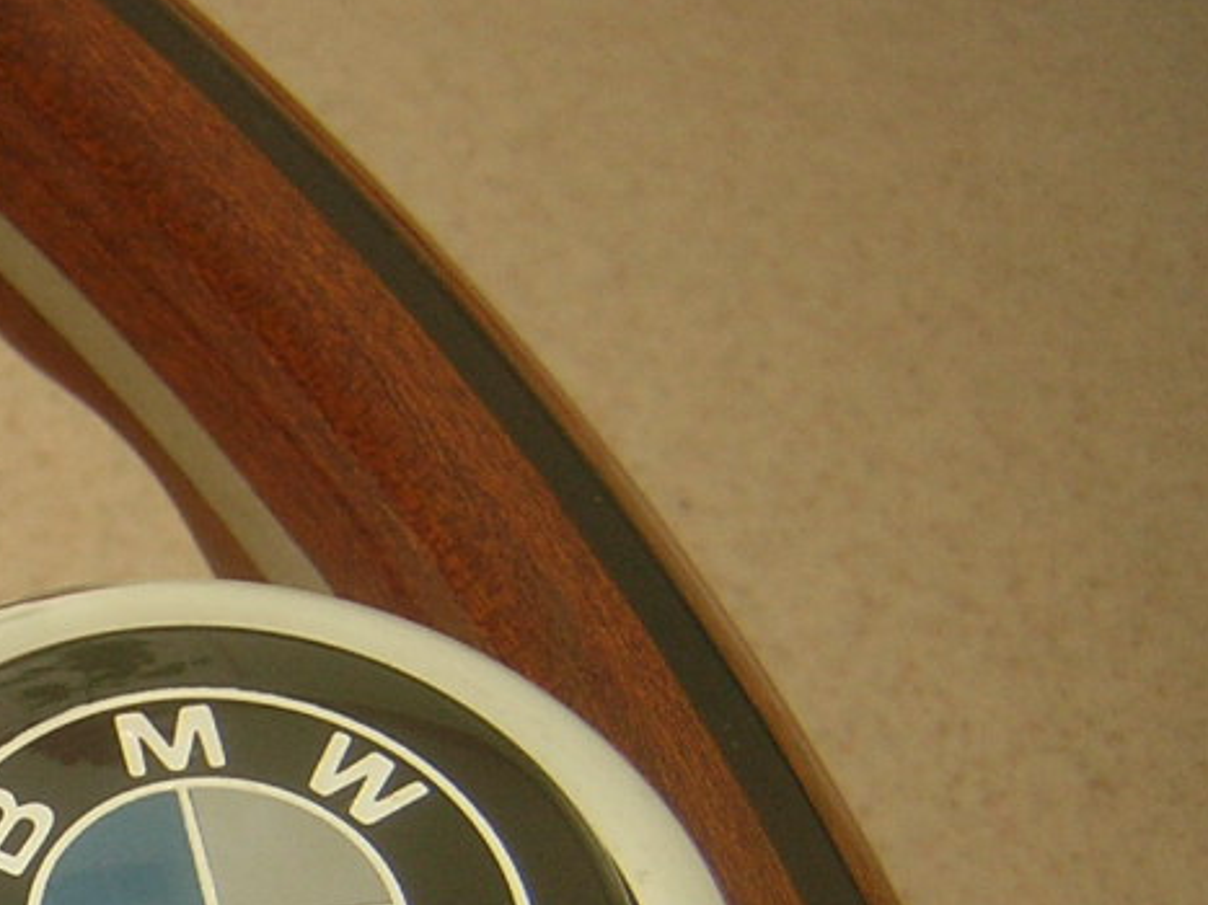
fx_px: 2756
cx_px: -101
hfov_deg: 23.3
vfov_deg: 18.0
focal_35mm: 79
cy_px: 972
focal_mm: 4.7
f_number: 2.6
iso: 50
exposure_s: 1/28.7
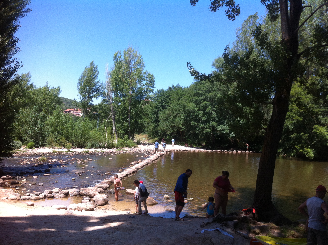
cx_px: 164
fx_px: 331
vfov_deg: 40.6
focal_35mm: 35
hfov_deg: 52.7
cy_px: 122
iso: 80
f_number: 2.8
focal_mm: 3.85
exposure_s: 1/616
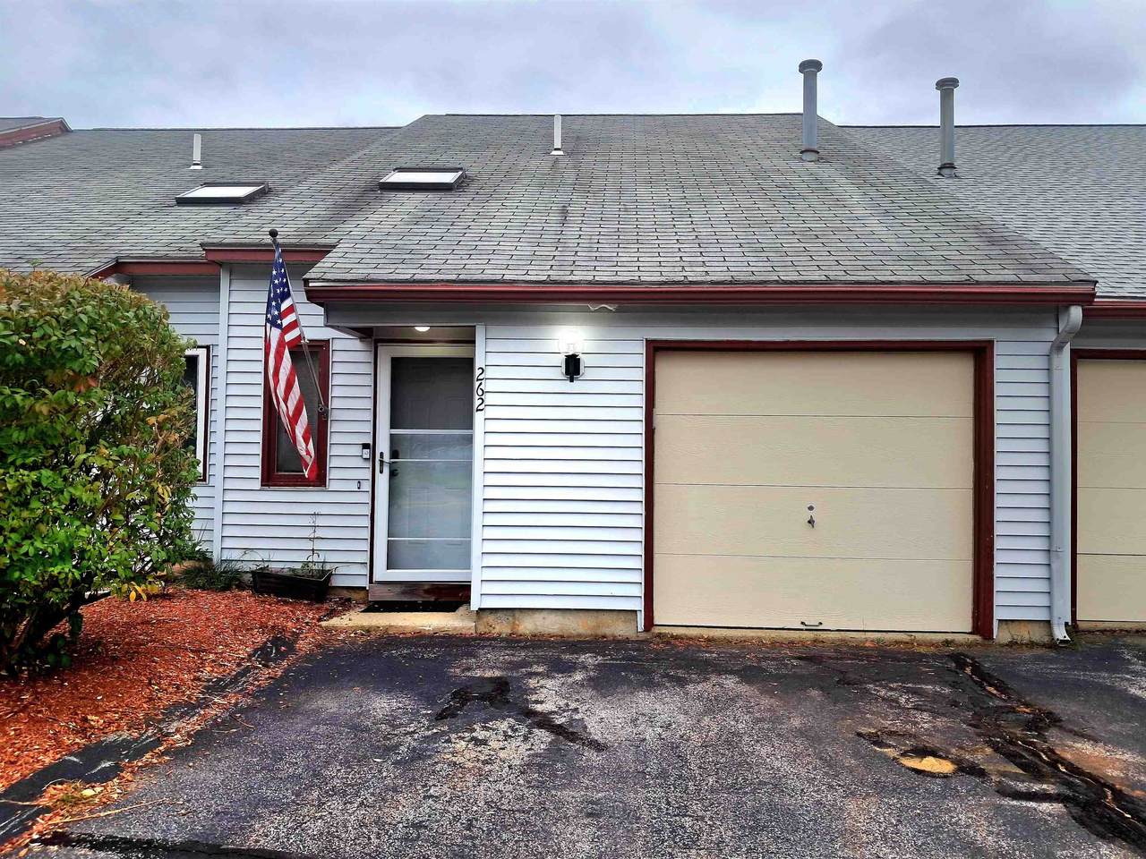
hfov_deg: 65.3
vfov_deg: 51.4
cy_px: 430
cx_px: 573
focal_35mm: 27
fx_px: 894
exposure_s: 1/120
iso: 50
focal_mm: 4
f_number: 1.8
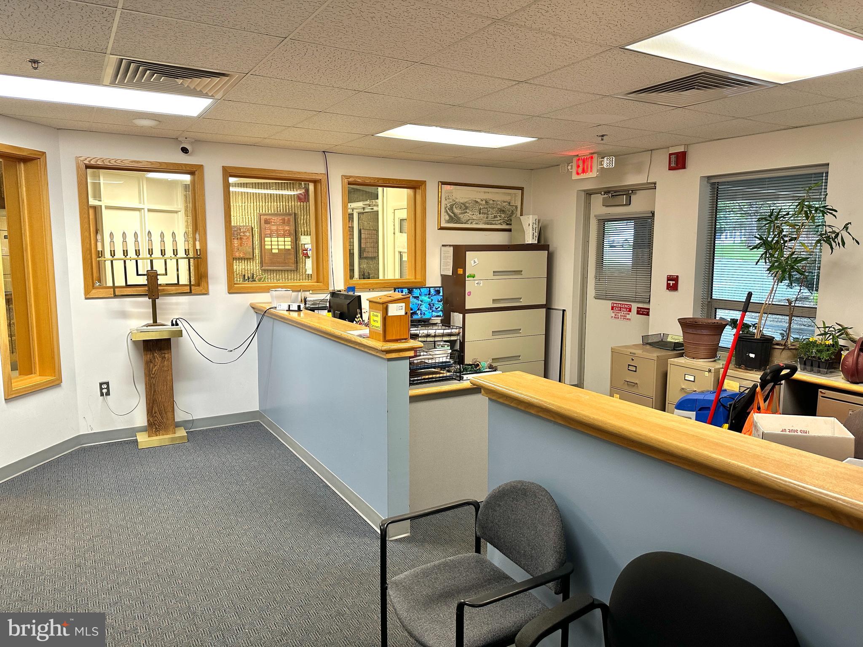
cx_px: 432
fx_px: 598
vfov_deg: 56.8
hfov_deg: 71.6
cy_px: 324
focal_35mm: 24
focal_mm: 6.86
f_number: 1.78
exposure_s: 1/60
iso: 160
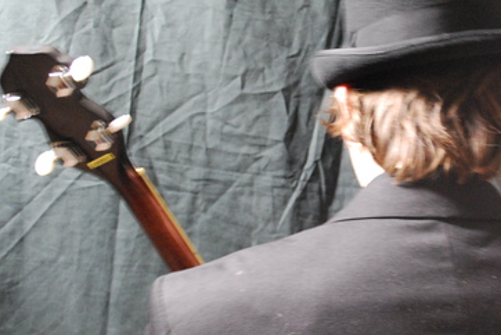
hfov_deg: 28.7
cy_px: 184
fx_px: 961
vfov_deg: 19.8
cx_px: 381
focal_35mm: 69
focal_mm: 26
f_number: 4.5
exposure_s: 1/2.5
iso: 1600
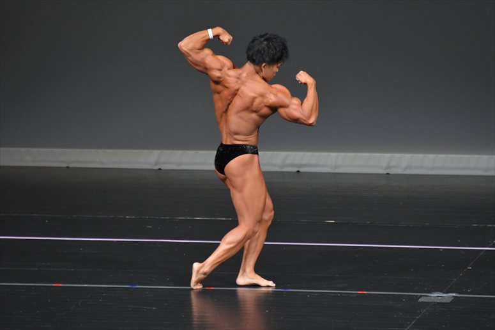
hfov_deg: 5.5
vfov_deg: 3.7
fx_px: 5154
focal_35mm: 375
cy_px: 165
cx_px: 248
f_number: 5.6
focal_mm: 250
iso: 4000
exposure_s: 1/400
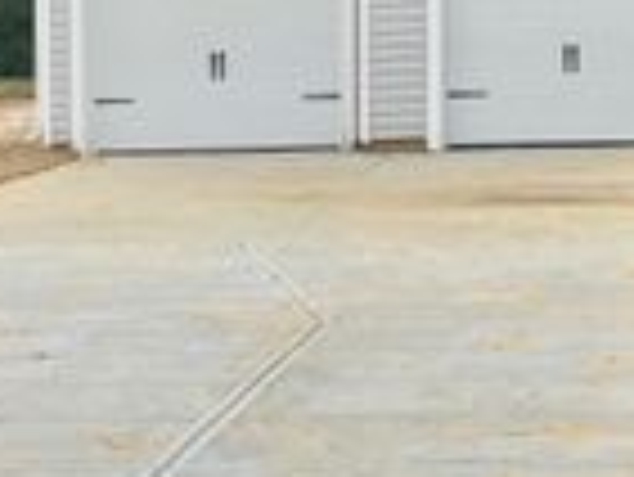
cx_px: 733
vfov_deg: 15.7
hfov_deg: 20.1
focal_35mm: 92
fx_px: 1686
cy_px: -29
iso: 32
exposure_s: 1/2967
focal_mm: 4.25
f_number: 1.8
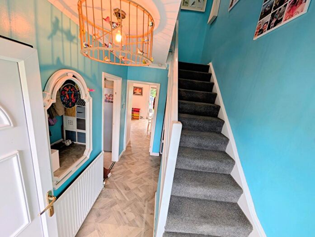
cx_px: 158
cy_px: 118
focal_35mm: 12
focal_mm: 2.02
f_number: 1.7
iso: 51
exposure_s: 1/110
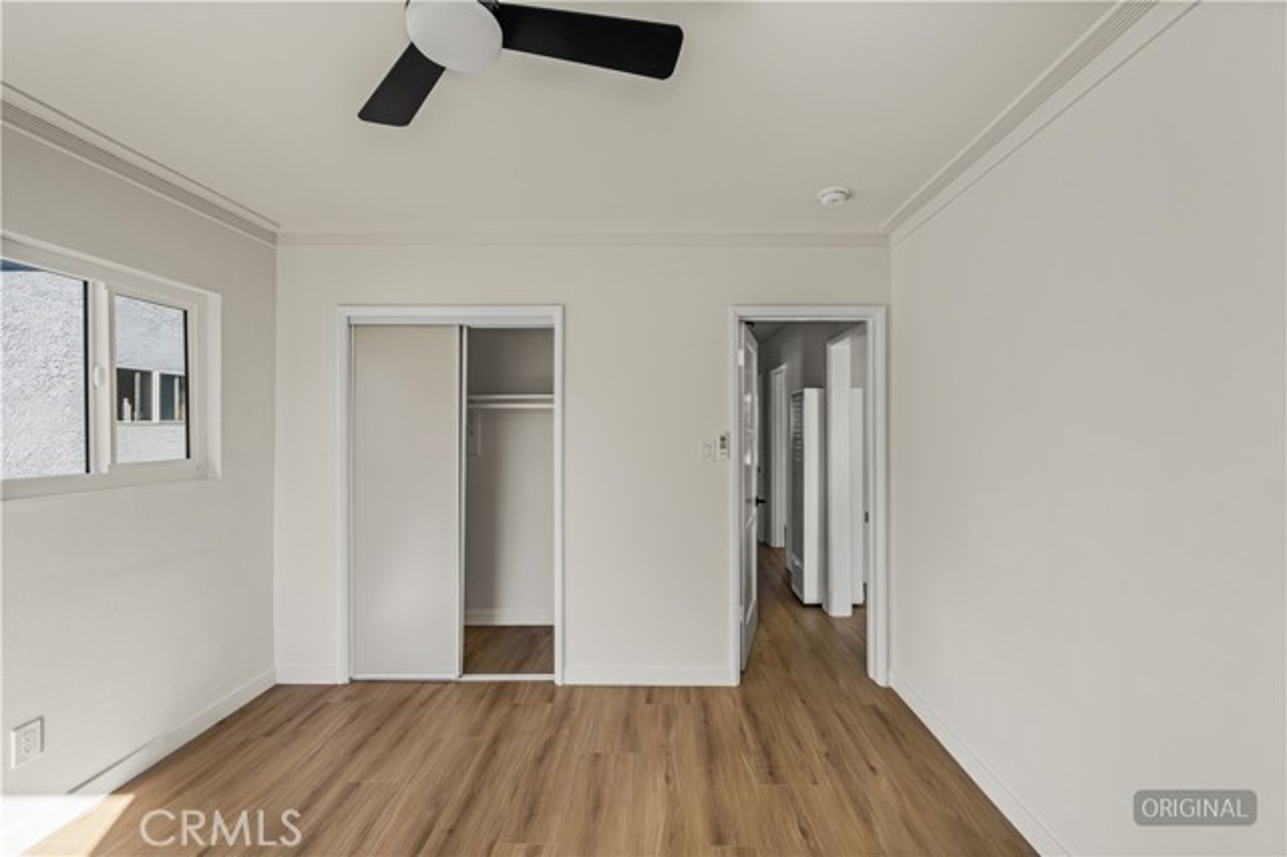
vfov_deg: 81.1
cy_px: 428
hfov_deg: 104.3
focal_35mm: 14
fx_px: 500
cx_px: 644
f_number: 8
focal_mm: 14
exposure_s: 1/25
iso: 100
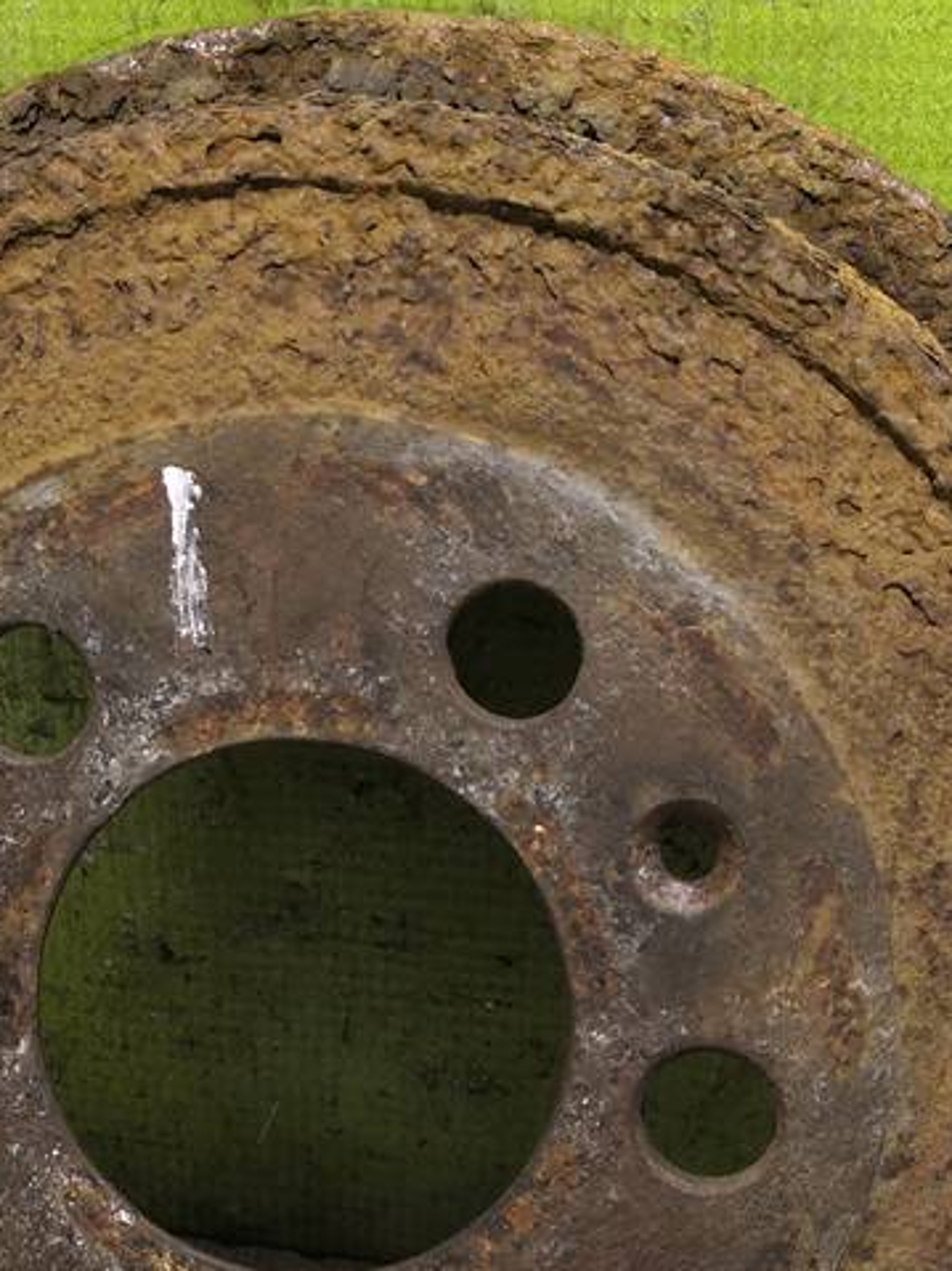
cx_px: 406
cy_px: 896
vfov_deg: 25.1
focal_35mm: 77
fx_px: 2825
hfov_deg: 19.1
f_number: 1.8
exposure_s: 1/50
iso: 100
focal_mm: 3.95
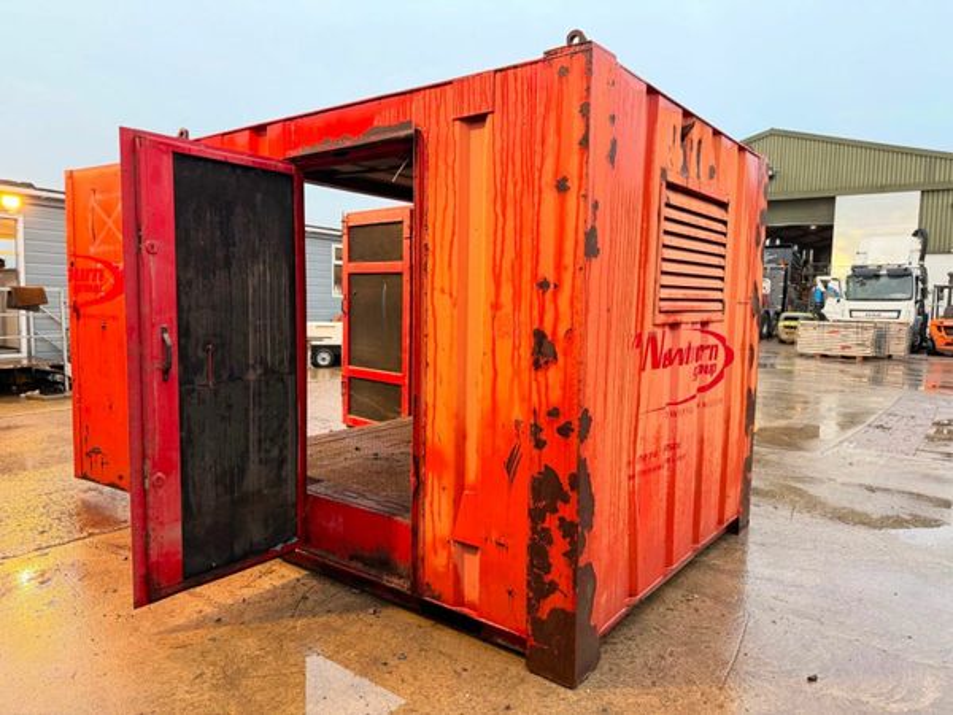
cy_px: 358
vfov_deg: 56.8
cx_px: 476
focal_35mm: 24
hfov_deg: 71.6
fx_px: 661
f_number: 1.78
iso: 200
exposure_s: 1/68
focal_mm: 6.76
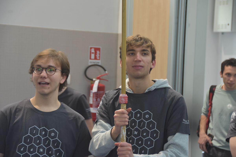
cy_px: 78
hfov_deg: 18.2
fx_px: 737
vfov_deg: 12.2
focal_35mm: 112
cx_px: 118
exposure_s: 1/60
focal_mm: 75
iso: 1000
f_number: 5
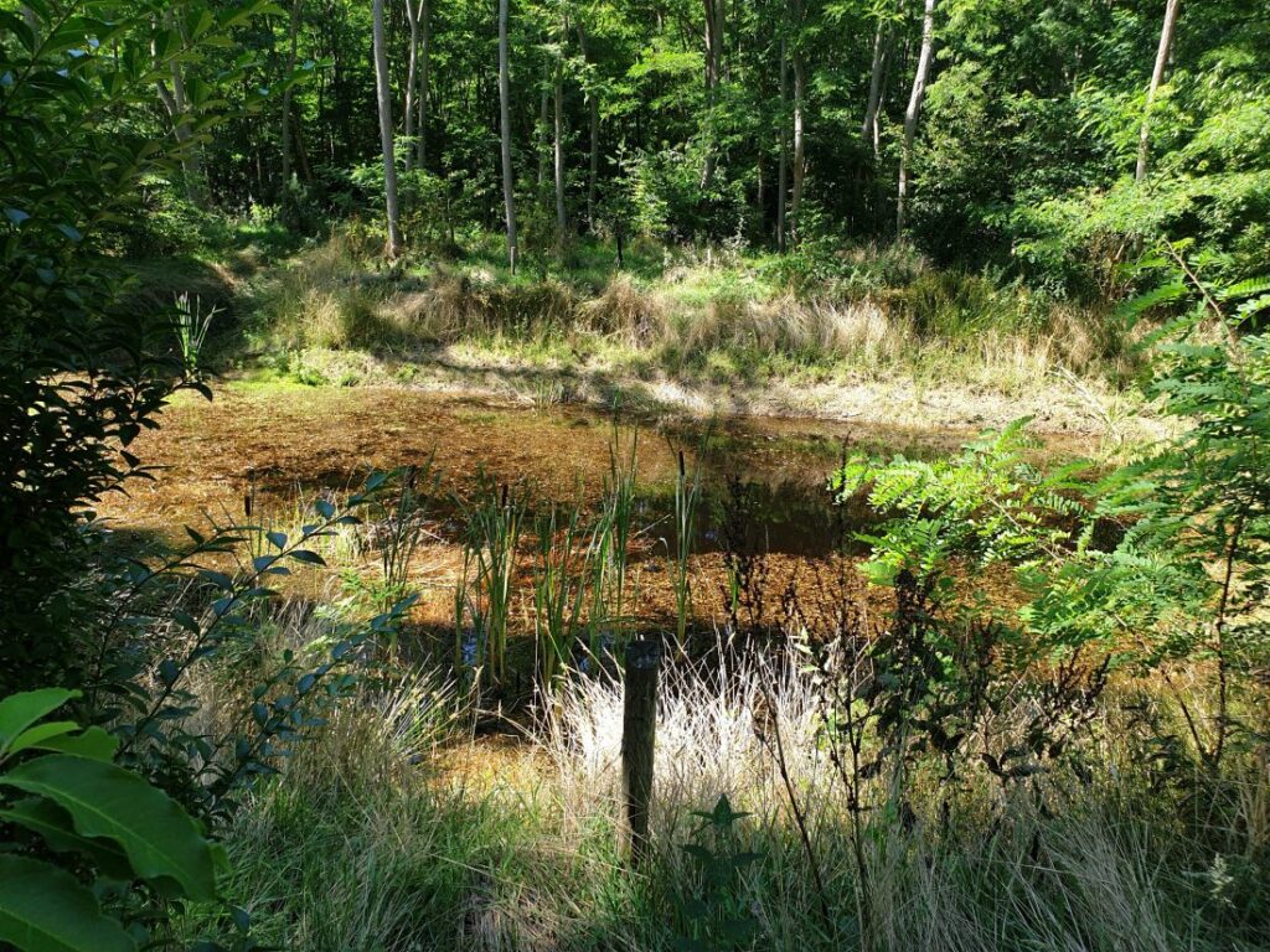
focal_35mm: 26
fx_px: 954
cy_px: 476
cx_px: 635
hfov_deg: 67.3
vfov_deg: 53.1
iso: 50
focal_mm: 4.3
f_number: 2.4
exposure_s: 1/245
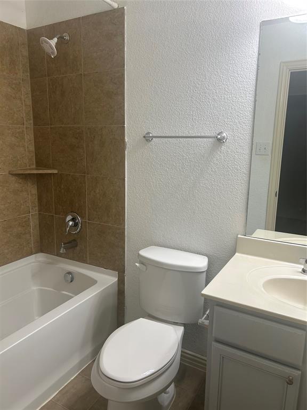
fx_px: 307
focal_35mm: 26
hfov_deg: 53.1
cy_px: 205
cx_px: 154
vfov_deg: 67.3
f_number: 1.5
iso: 80
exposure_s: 1/120
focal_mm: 5.7
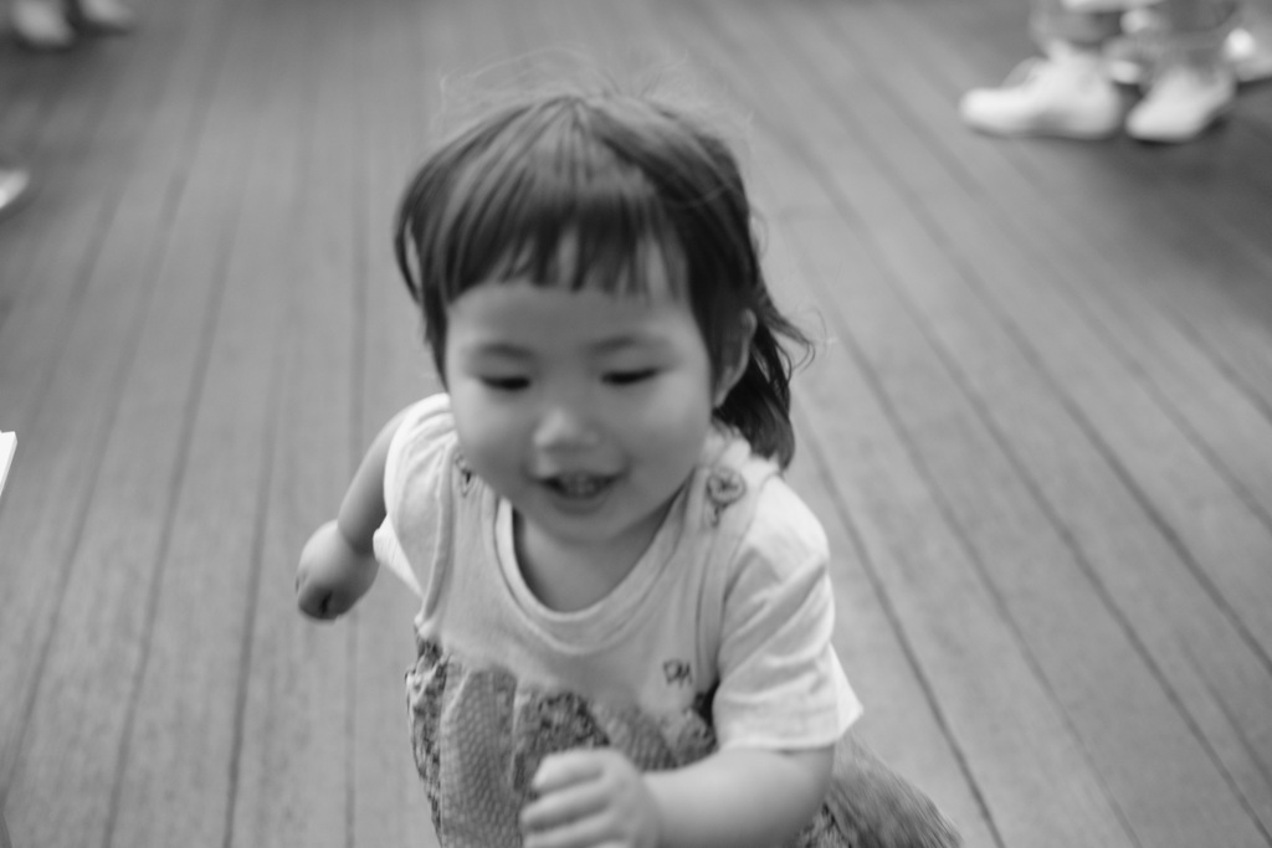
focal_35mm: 50
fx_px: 1767
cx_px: 636
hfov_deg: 39.6
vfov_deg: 27.0
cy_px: 424
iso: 1600
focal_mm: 50
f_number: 3.2
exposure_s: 1/200
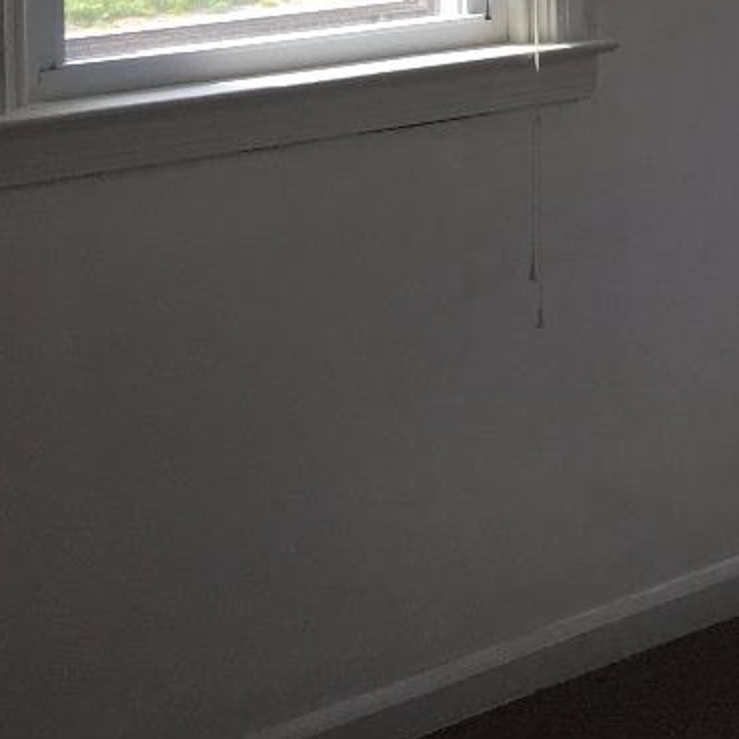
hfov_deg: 15.2
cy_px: -128
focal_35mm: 100
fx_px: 2415
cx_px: 1296
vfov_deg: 16.7
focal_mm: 4.15
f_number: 2.2
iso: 40
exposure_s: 1/120
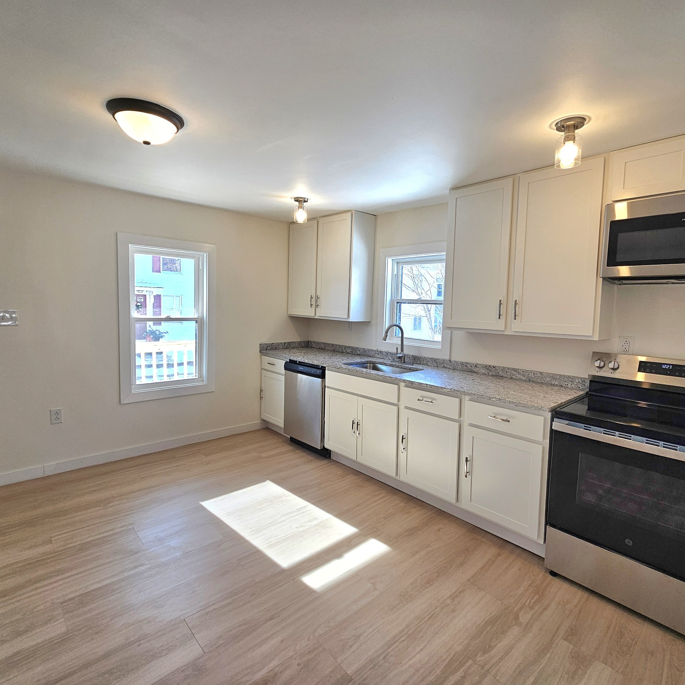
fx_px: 358
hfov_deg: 87.4
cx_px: 356
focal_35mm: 16
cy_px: 338
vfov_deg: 87.4
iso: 50
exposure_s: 1/123
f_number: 2.2
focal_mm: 2.2
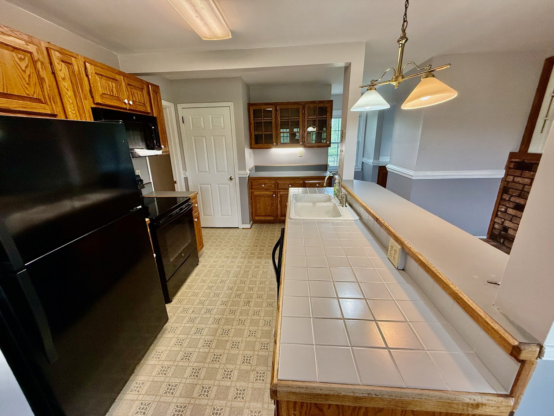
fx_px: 224
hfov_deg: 102.1
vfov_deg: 85.7
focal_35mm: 14
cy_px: 208
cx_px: 277
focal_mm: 2.22
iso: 250
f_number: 2.2
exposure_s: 1/120
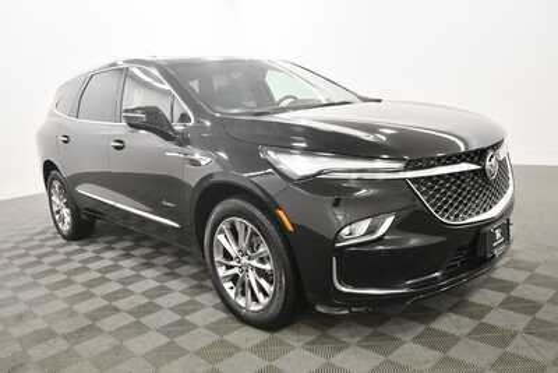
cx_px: 279
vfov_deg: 43.6
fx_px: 465
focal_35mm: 30
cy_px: 186
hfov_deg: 61.9
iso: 1800
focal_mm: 20
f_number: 5.6
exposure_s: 1/125
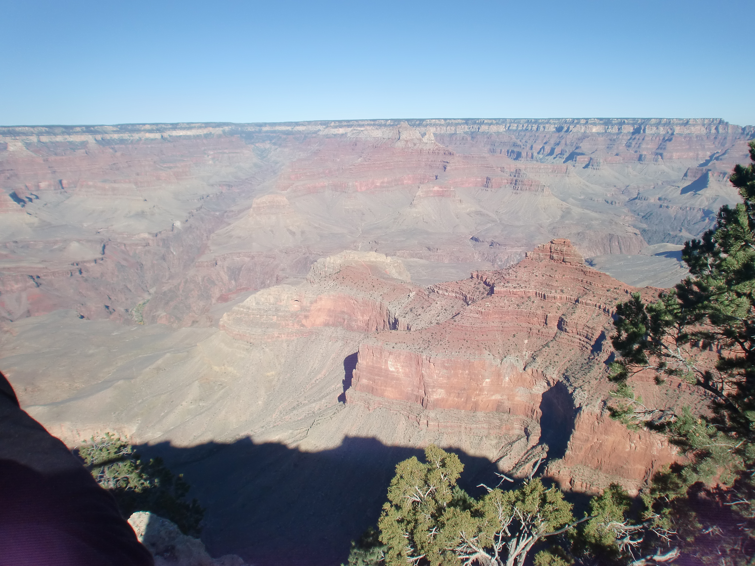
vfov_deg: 53.1
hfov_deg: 67.3
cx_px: 378
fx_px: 567
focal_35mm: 26
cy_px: 283
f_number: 7.8
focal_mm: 4.65
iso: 64
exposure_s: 1/250
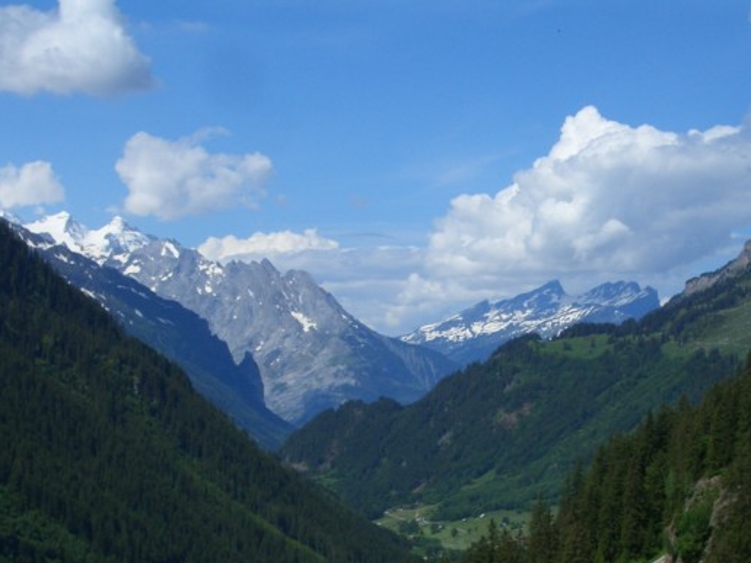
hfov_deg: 25.3
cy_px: 341
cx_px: 402
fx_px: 1670
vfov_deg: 19.1
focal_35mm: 77
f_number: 5.6
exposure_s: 1/640
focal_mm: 10.2
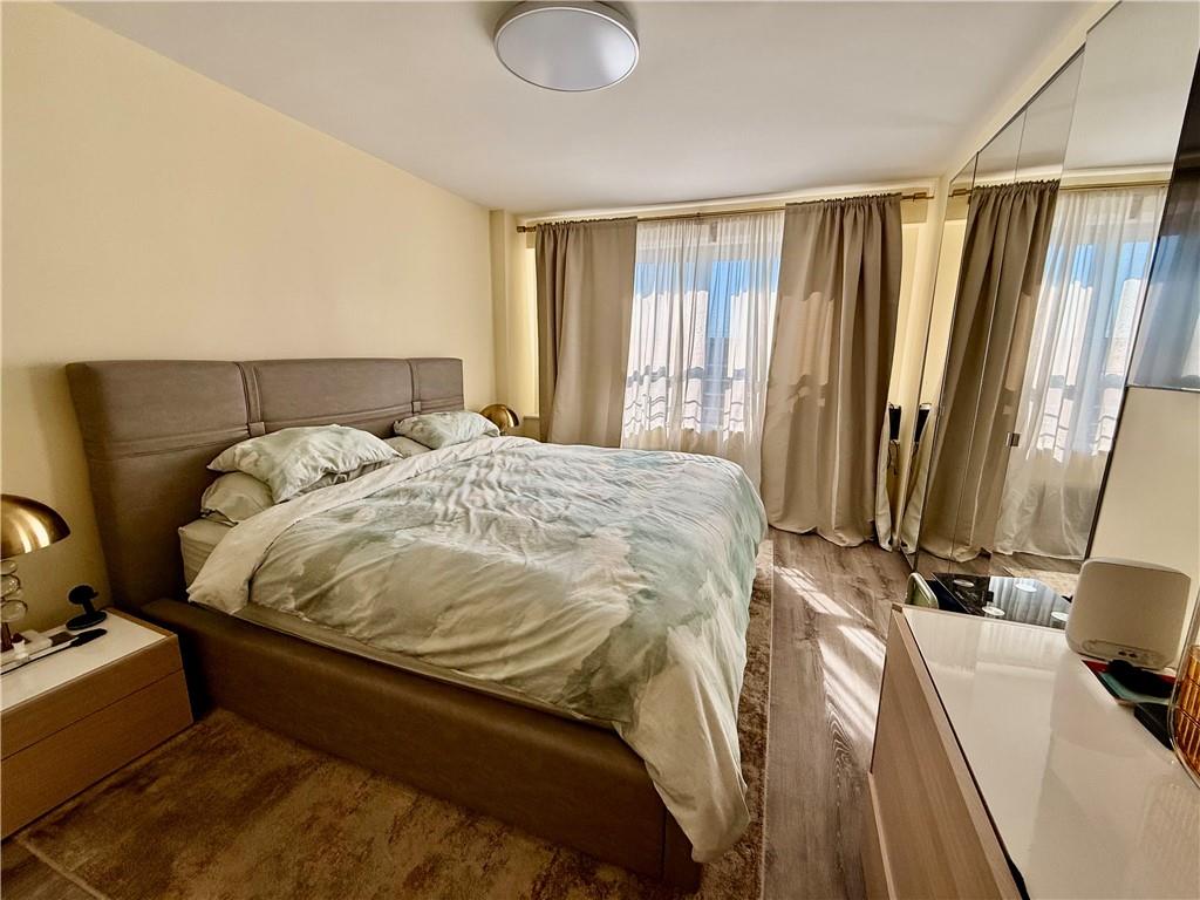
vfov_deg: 85.7
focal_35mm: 14
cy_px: 450
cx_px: 600
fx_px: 485
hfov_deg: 102.1
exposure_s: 1/318
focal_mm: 2.22
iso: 64
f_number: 2.2
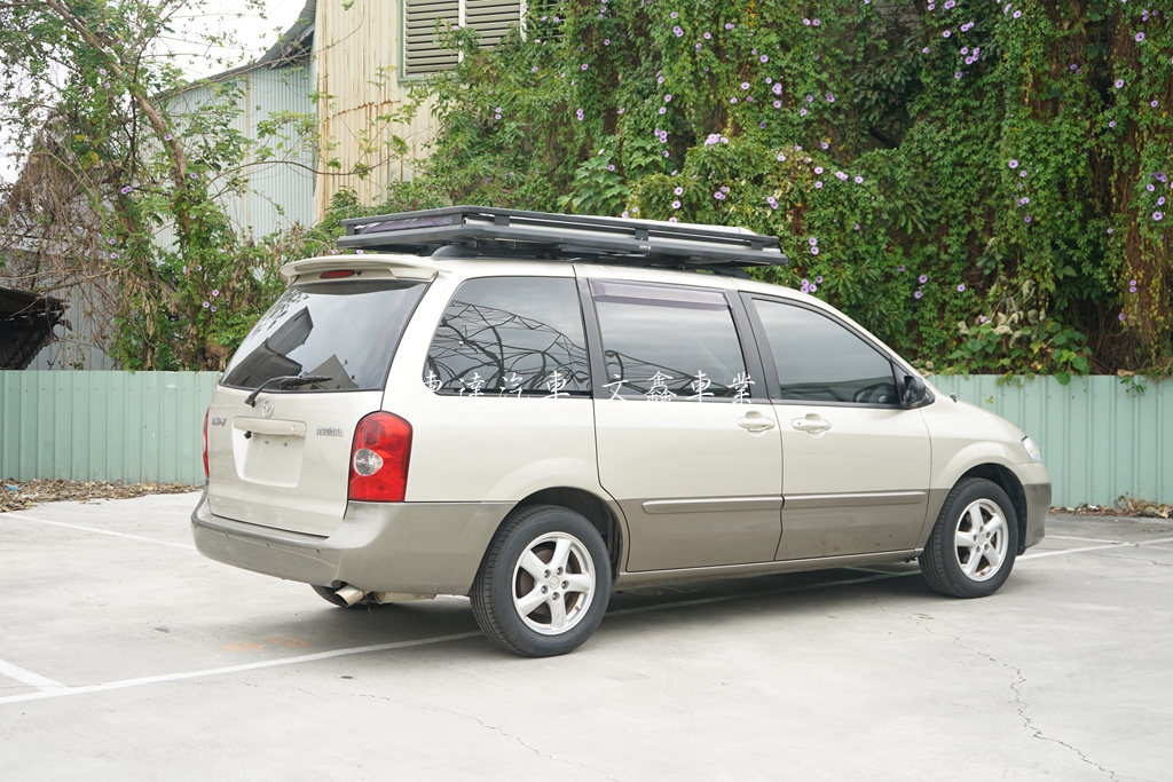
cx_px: 586
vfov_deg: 28.7
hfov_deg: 41.9
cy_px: 391
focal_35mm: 47
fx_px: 1532
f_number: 5.6
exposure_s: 1/60
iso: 100
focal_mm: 47
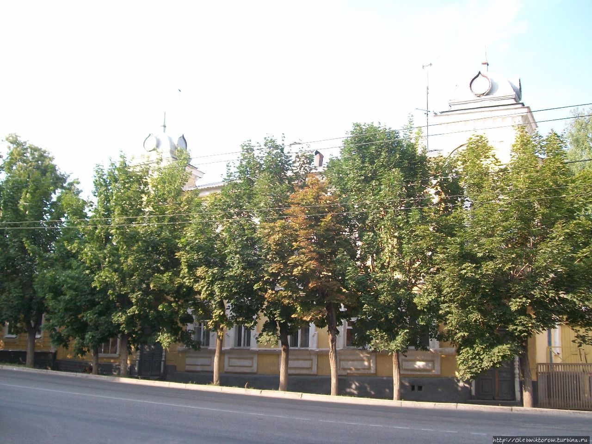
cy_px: 222
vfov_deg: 39.7
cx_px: 296
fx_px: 616
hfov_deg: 51.4
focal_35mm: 36
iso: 80
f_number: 2.7
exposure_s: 1/320
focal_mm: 6
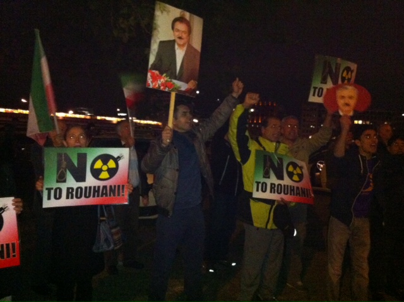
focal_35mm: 35
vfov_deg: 40.6
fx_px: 408
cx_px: 202
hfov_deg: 52.7
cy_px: 151
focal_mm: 3.85
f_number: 2.8
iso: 1000
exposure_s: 1/15
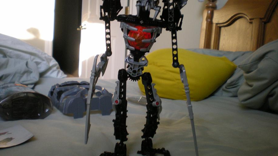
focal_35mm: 42
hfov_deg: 48.4
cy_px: 67
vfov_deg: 28.3
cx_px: 139
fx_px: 310
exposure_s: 1/54.7
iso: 200
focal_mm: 6.3
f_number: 3.1
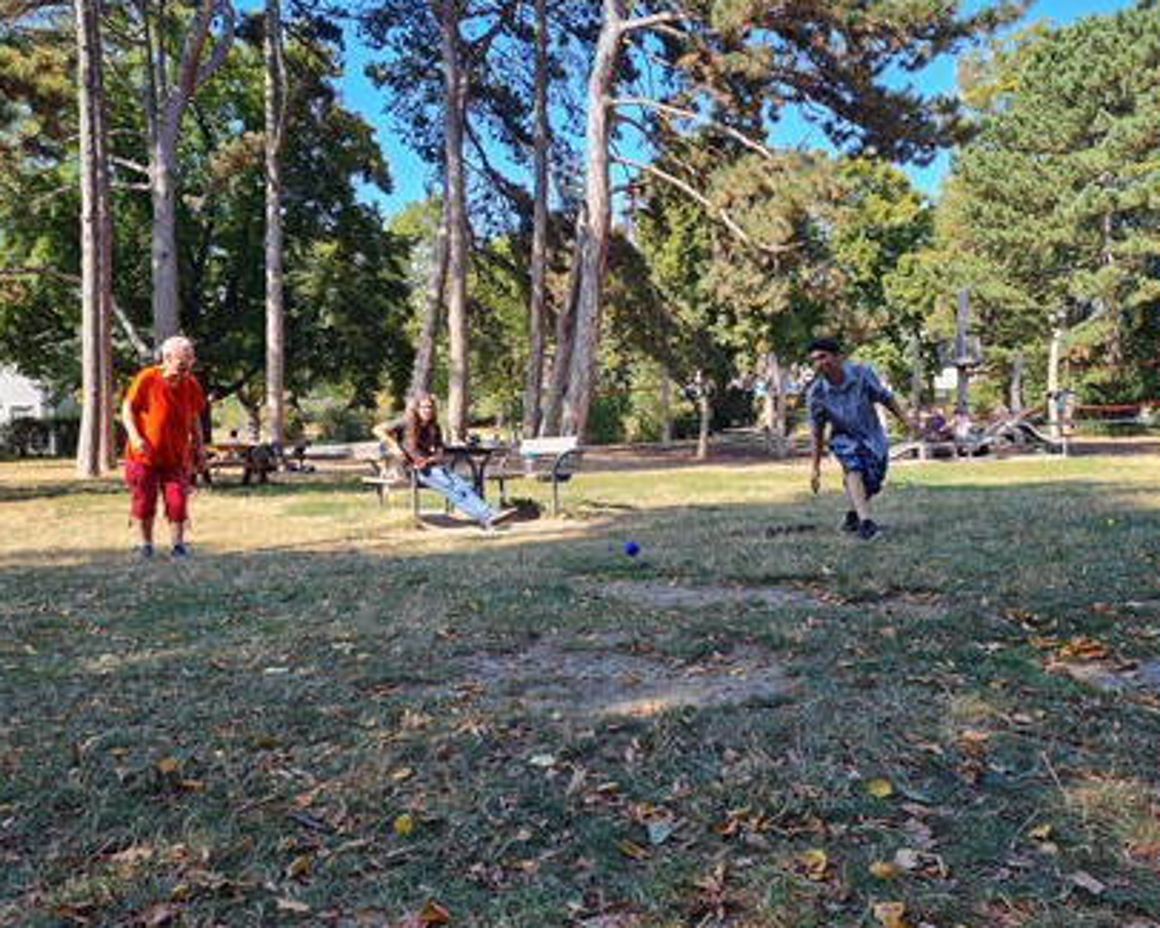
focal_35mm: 28
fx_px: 962
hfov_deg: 62.2
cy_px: 451
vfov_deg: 51.5
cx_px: 563
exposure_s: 1/604
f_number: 1.8
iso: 50
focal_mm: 5.4
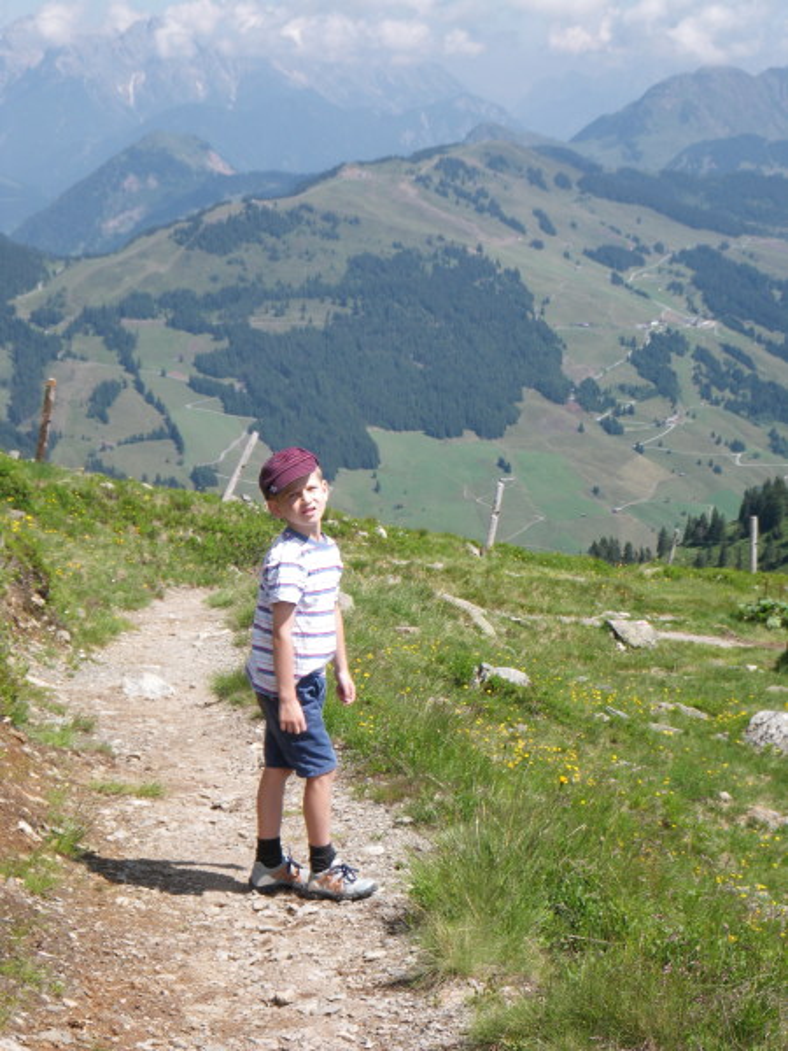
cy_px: 526
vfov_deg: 31.2
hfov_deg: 23.7
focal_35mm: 62
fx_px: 1882
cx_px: 394
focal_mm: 11.1
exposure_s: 1/200
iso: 64
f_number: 5.5
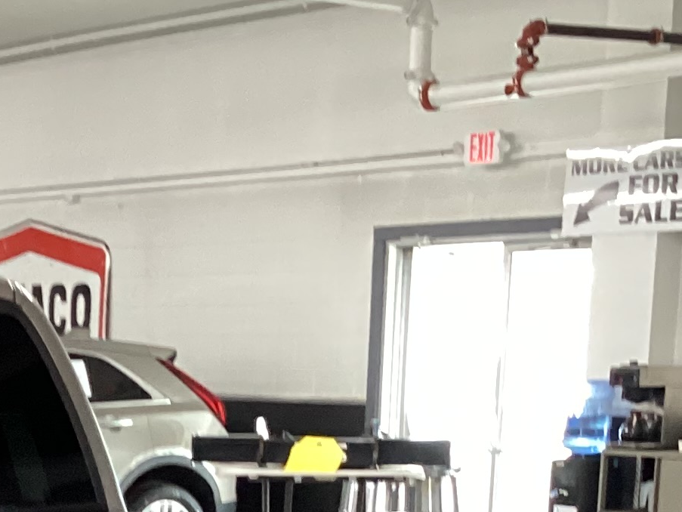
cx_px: 56
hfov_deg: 17.3
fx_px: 2207
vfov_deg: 12.2
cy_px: 906
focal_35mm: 112
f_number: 2.4
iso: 320
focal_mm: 3.3
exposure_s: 1/50
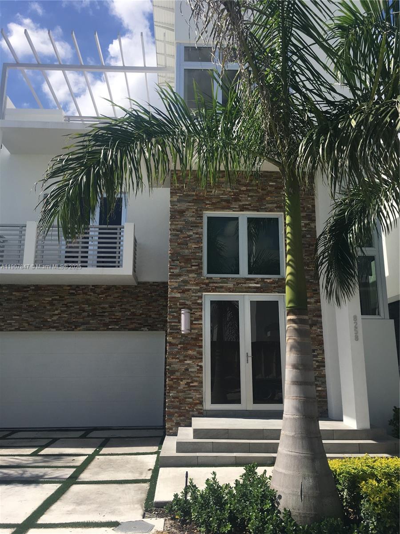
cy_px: 267
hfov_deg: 48.2
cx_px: 200
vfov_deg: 61.7
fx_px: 447
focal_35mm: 29
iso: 25
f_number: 2.2
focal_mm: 4.15
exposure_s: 1/1923
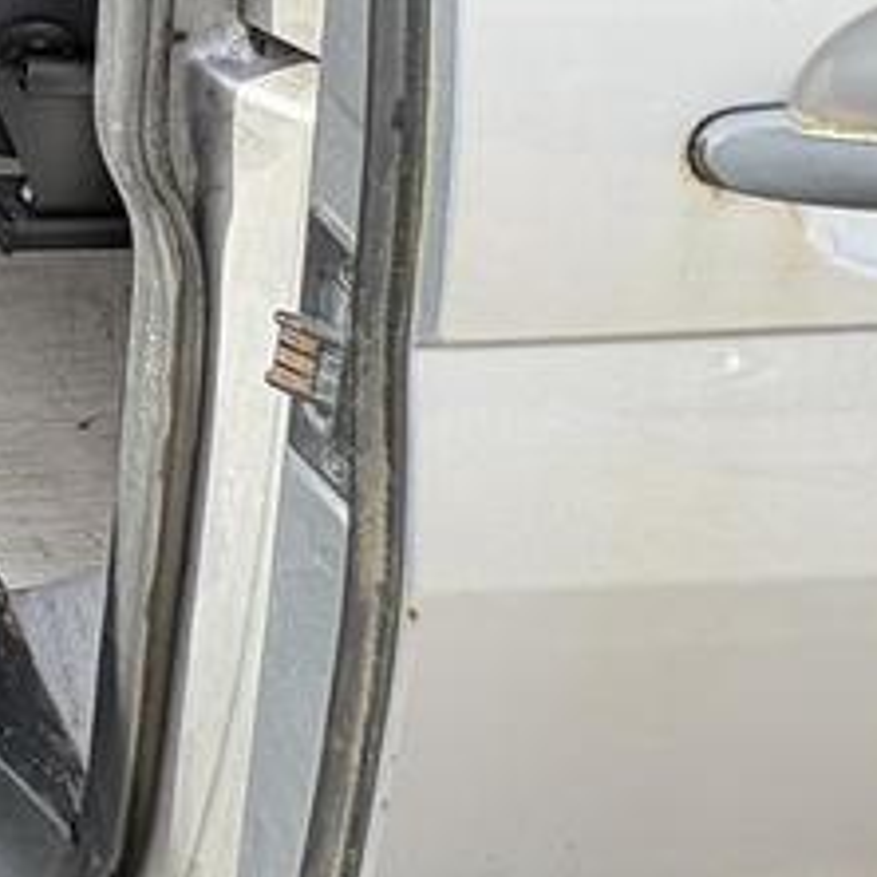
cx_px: -715
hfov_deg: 21.5
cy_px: -415
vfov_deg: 25.9
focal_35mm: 50
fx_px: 1433
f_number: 2.2
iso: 80
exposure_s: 1/136
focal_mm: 2.22
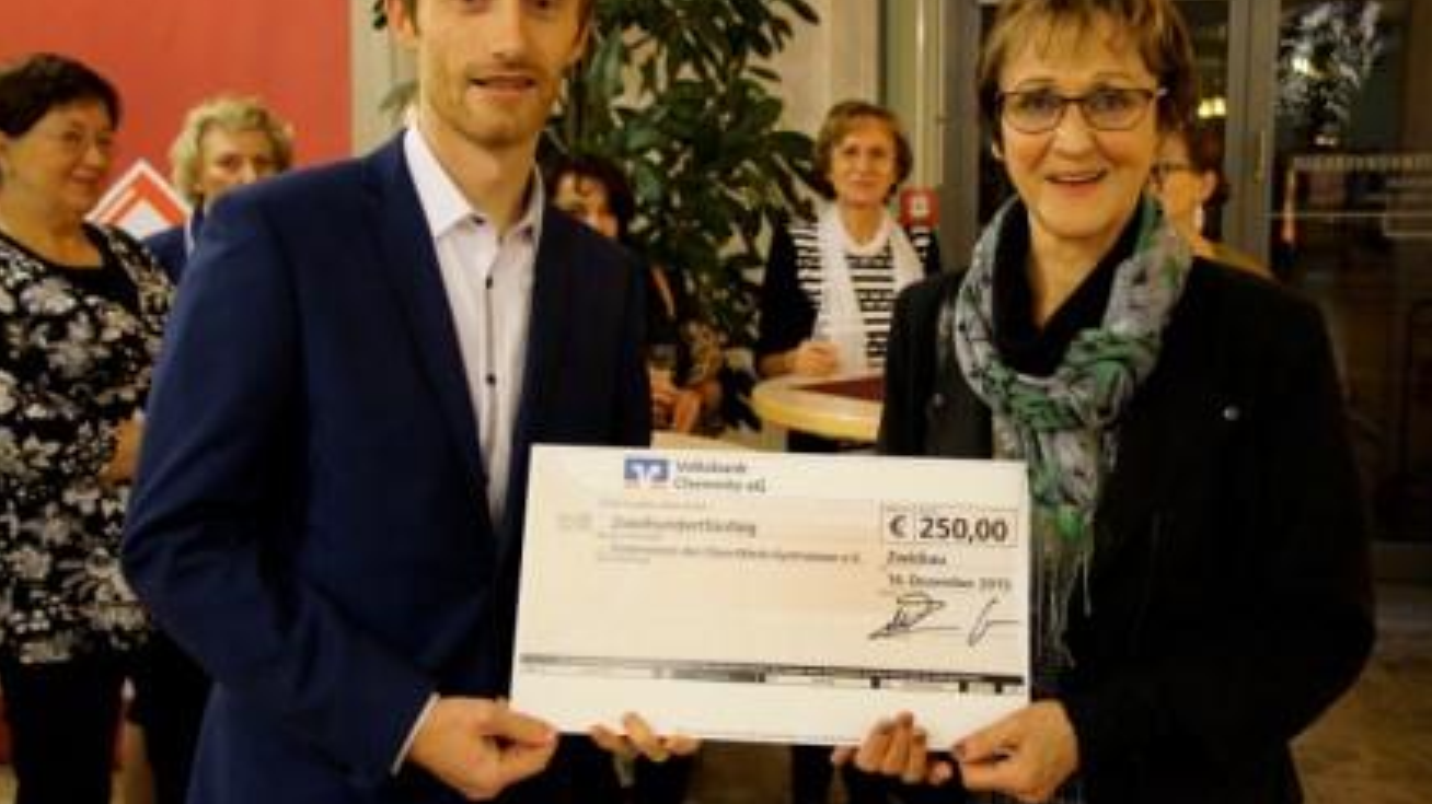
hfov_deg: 48.4
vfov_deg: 28.3
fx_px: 1594
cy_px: 359
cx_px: 729
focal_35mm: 42
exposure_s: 1/50
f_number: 4
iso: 3200
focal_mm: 26
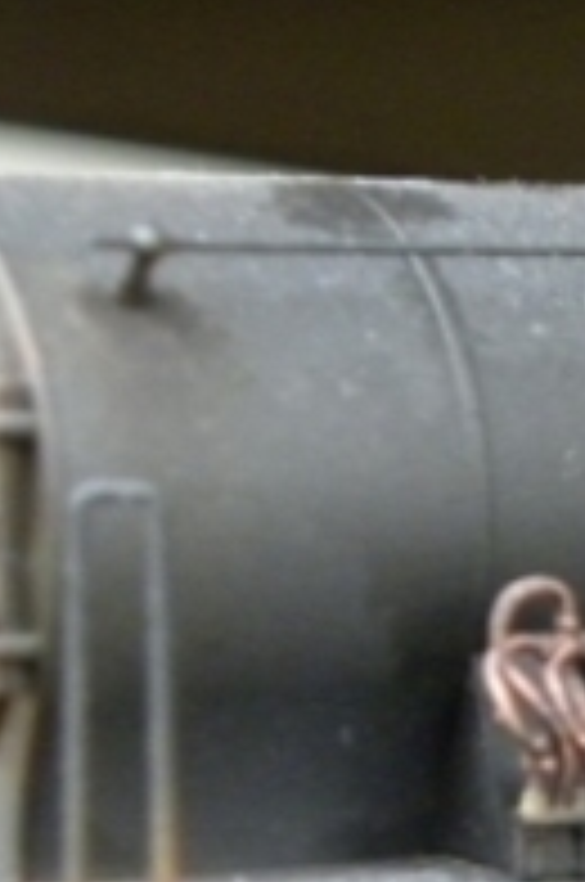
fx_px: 4623
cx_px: 1170
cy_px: 925
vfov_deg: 10.8
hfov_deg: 7.0
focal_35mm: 189
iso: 400
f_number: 3.5
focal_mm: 9.2
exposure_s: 1/54.1
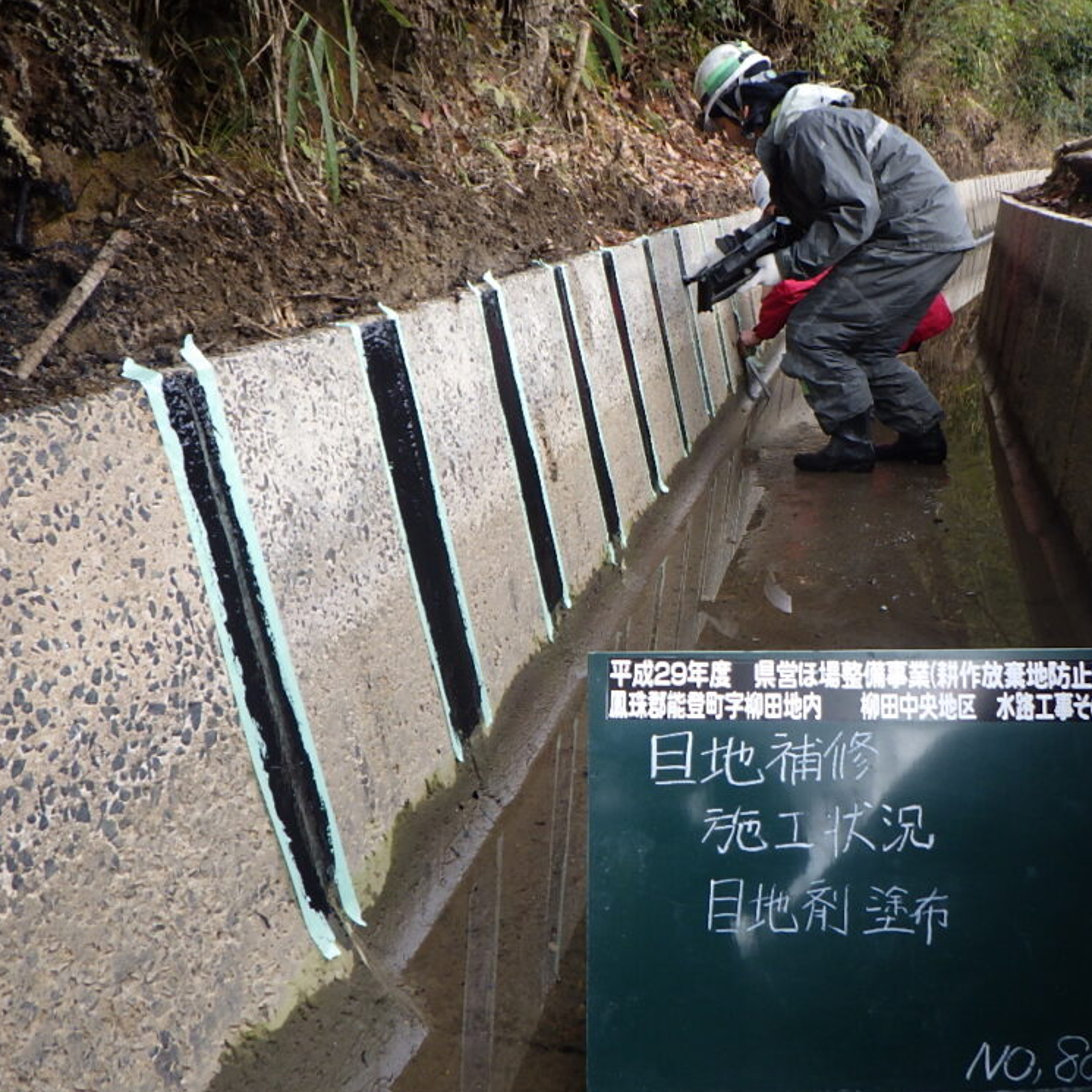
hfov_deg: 48.1
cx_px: 668
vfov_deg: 48.5
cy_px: 550
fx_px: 1213
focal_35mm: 34
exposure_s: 1/100
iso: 125
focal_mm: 5
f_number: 3.5
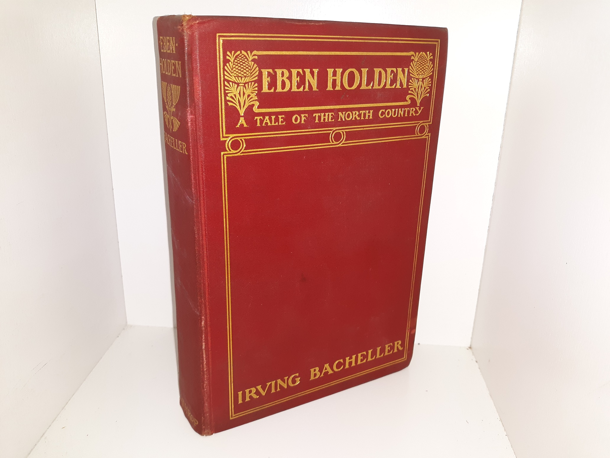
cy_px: 229
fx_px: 493
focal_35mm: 28
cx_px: 305
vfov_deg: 49.7
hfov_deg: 63.4
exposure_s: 1/120
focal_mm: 3.7
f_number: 1.7
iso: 64
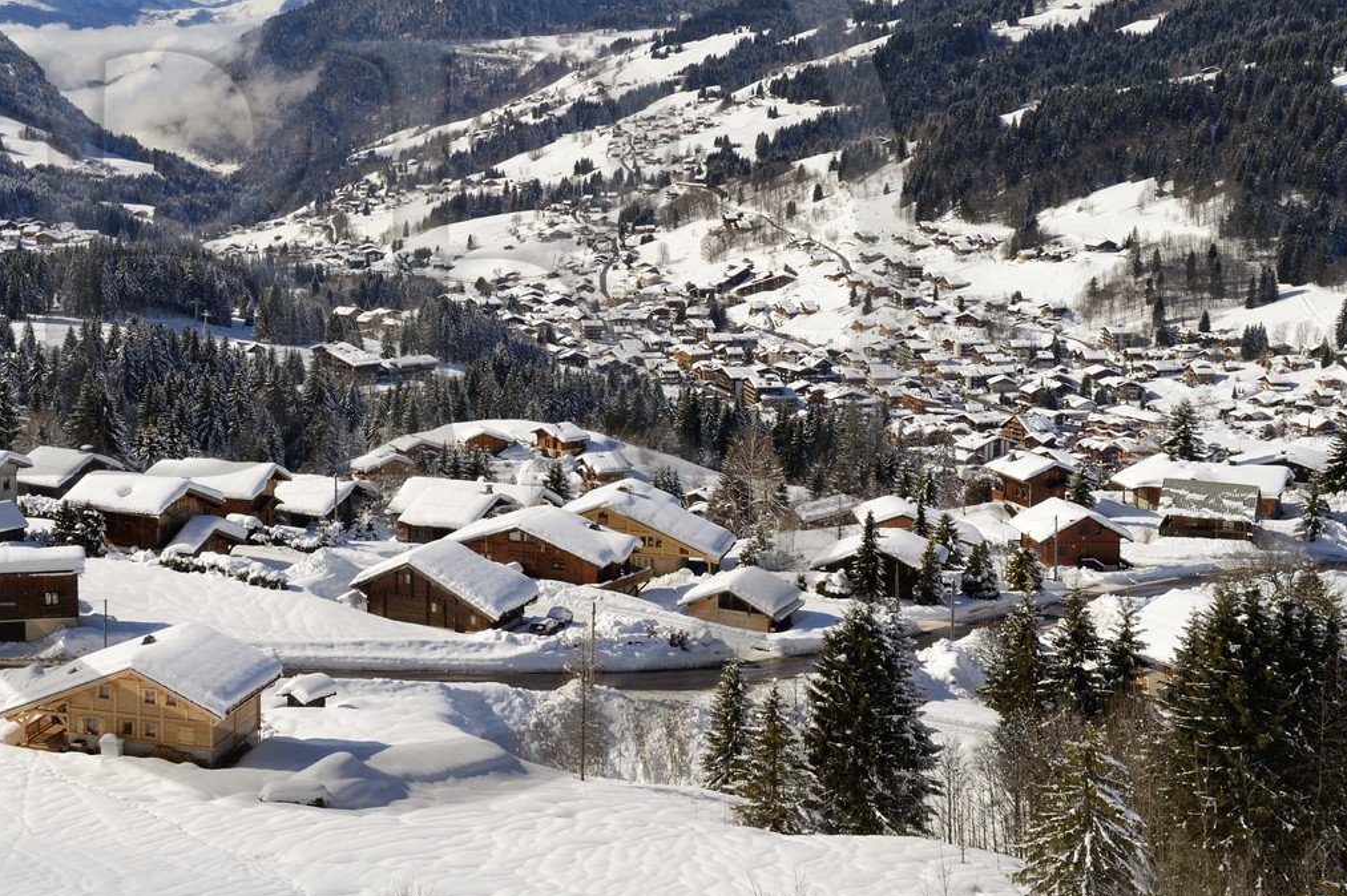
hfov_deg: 32.9
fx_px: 2243
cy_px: 259
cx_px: 359
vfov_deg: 22.4
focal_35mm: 60
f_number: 14
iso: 200
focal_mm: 38
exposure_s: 1/320
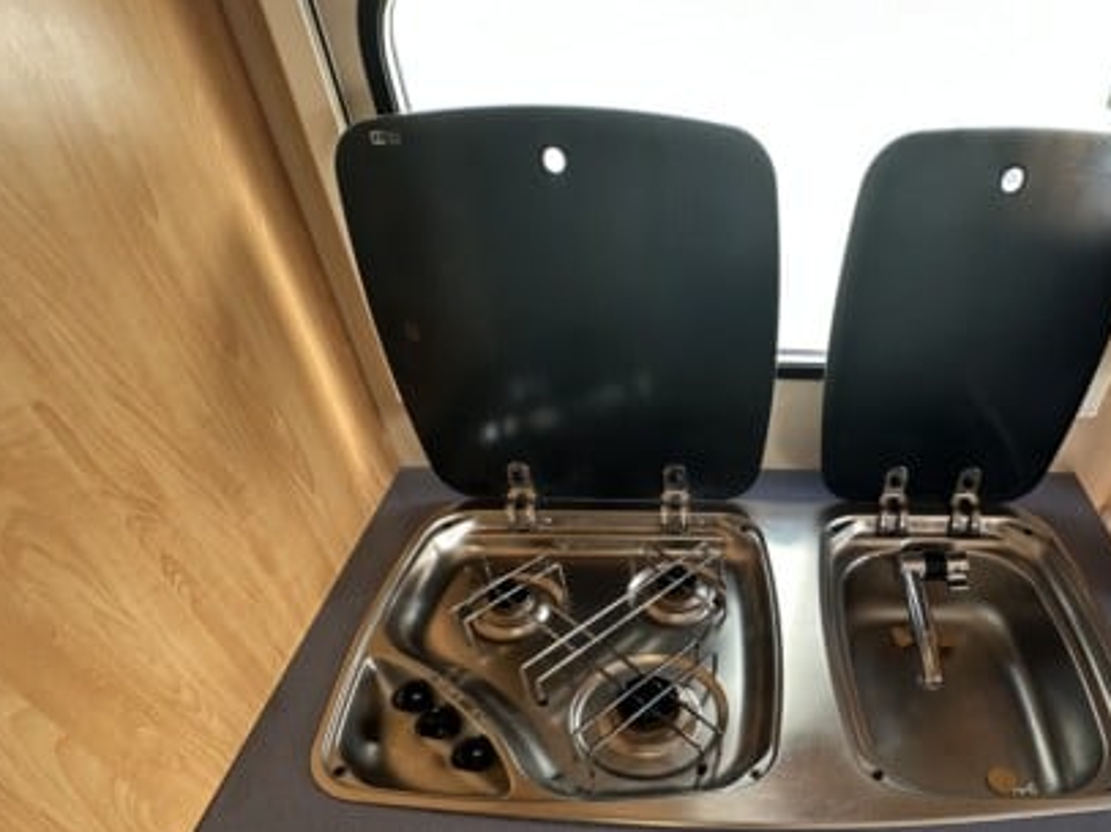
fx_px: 706
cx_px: 726
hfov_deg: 74.4
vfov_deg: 57.2
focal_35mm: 22
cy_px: 647
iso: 125
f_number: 2.2
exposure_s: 1/99
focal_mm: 2.22
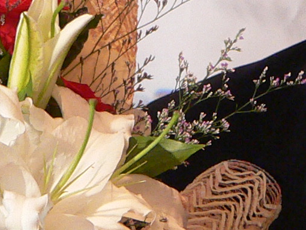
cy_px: 108
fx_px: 4855
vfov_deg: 2.7
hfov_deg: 3.6
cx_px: 366
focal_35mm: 549
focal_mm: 18.3
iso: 200
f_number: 2.8
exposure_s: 1/30
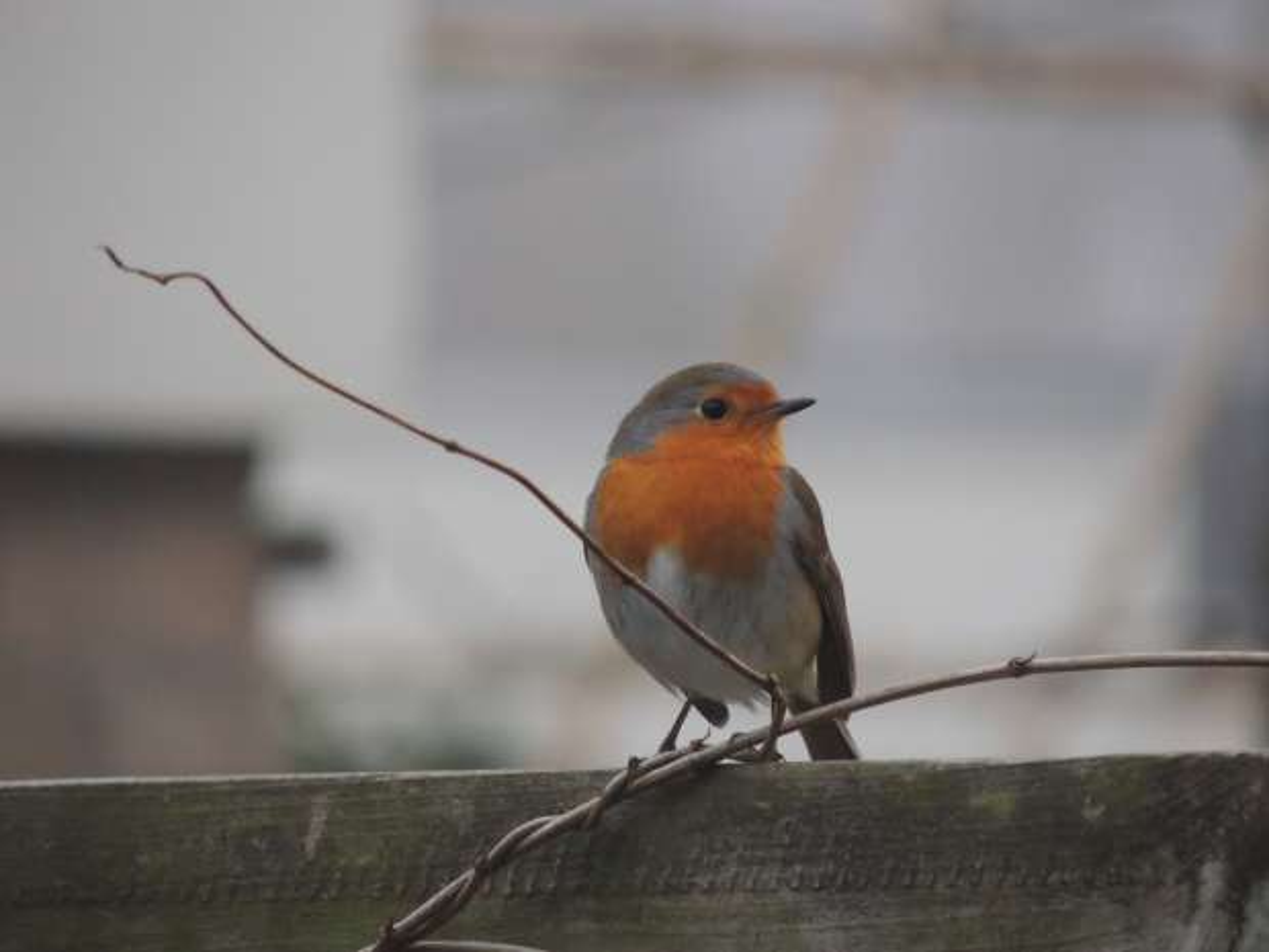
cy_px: 476
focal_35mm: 900
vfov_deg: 1.7
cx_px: 634
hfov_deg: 2.2
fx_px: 32993
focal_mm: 160.5
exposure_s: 1/125
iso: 560
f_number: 5.5
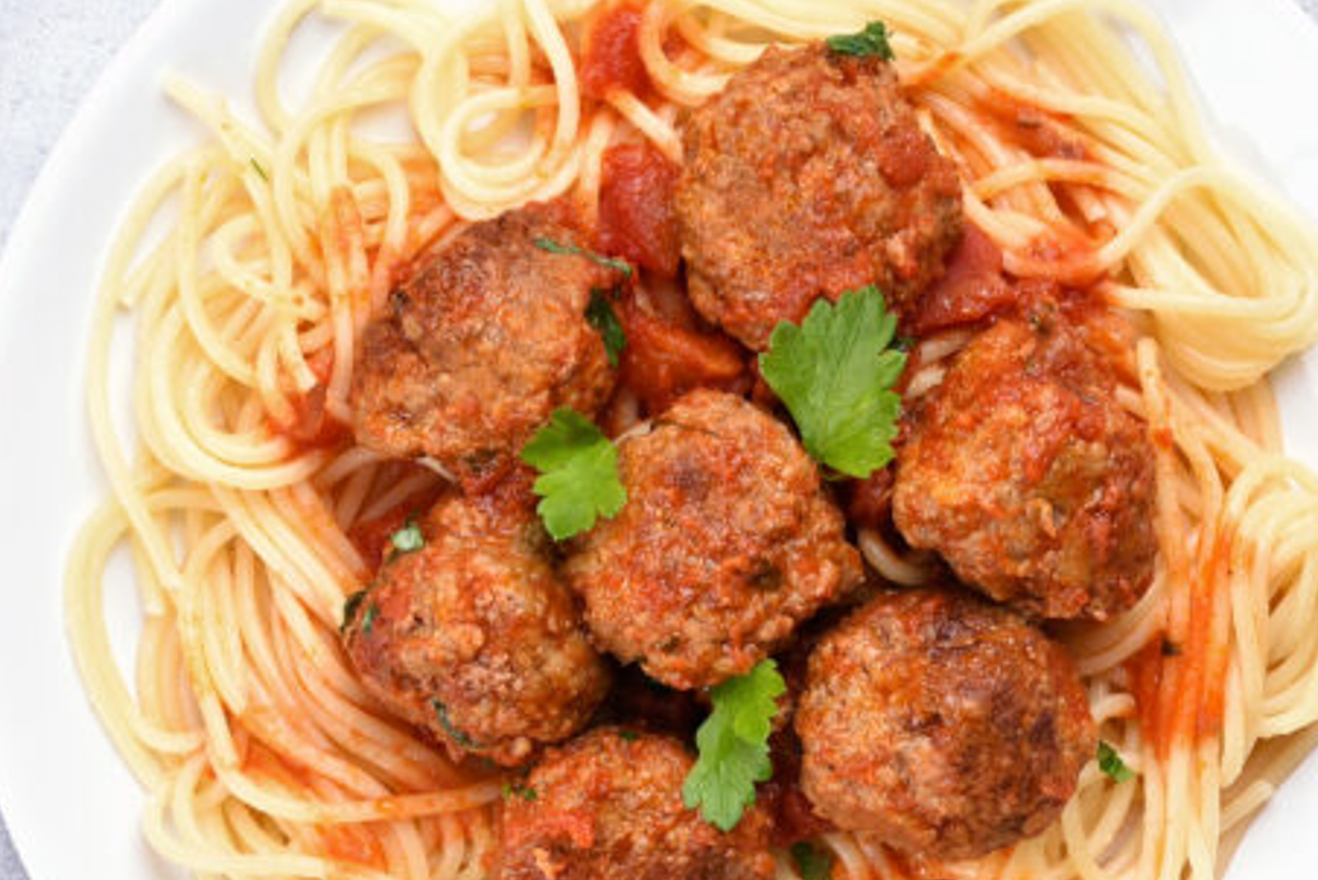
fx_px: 4982
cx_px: 781
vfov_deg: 10.1
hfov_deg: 15.1
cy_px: 452
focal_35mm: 136
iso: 100
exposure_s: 1/160
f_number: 11
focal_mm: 60
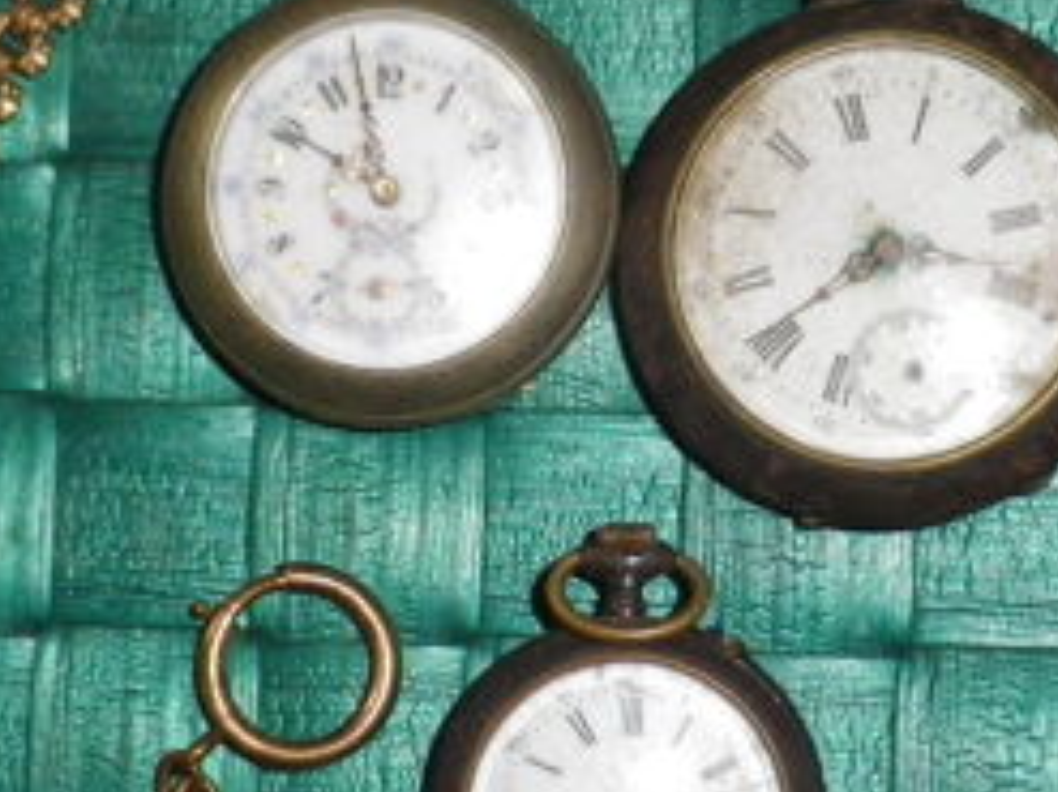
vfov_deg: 14.4
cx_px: 604
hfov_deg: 19.1
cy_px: 441
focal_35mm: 103
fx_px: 3147
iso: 400
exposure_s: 1/60
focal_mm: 9.5
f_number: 4.4
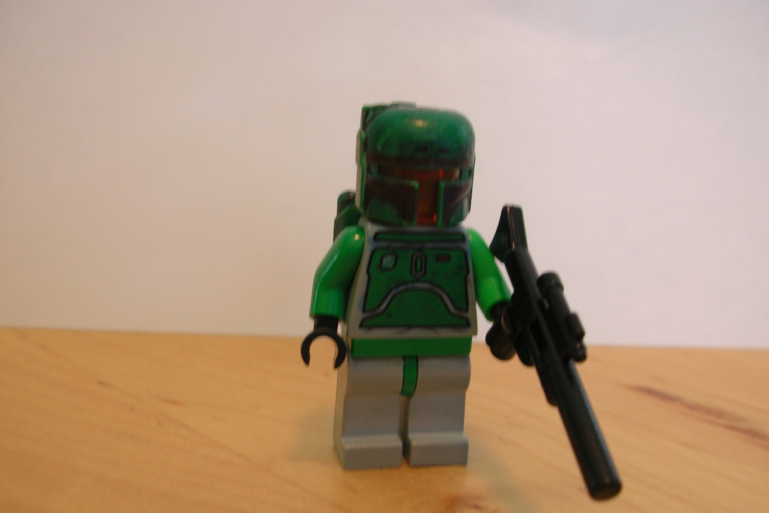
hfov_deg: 47.4
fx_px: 876
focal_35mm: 41
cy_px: 289
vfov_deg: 32.6
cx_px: 383
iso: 50
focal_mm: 5.8
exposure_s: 1/7
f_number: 2.8
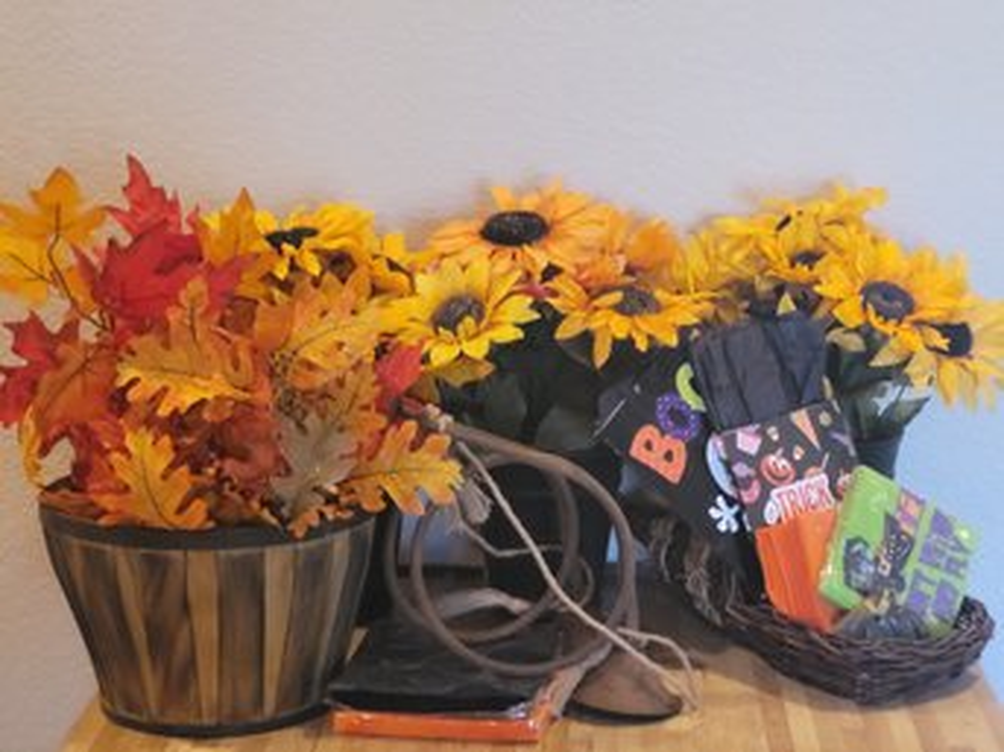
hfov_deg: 25.7
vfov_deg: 19.4
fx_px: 2204
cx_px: 502
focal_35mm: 76
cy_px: 376
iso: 800
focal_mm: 7.12
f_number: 2.4
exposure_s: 1/60
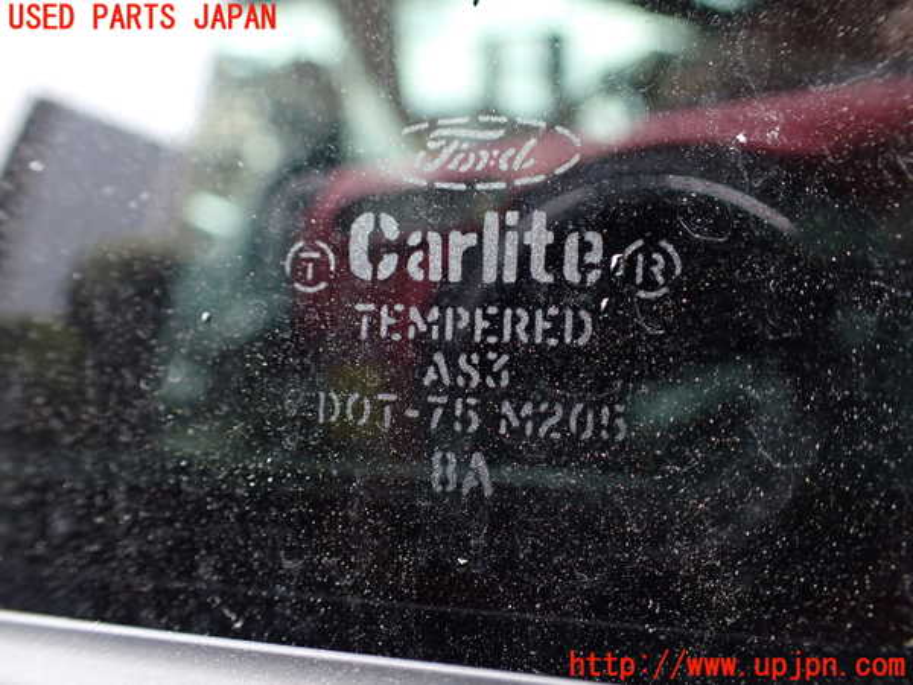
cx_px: 456
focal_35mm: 30
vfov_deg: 46.8
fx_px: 791
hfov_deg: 60.0
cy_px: 342
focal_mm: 5.4
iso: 400
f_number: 2.3
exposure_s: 1/125
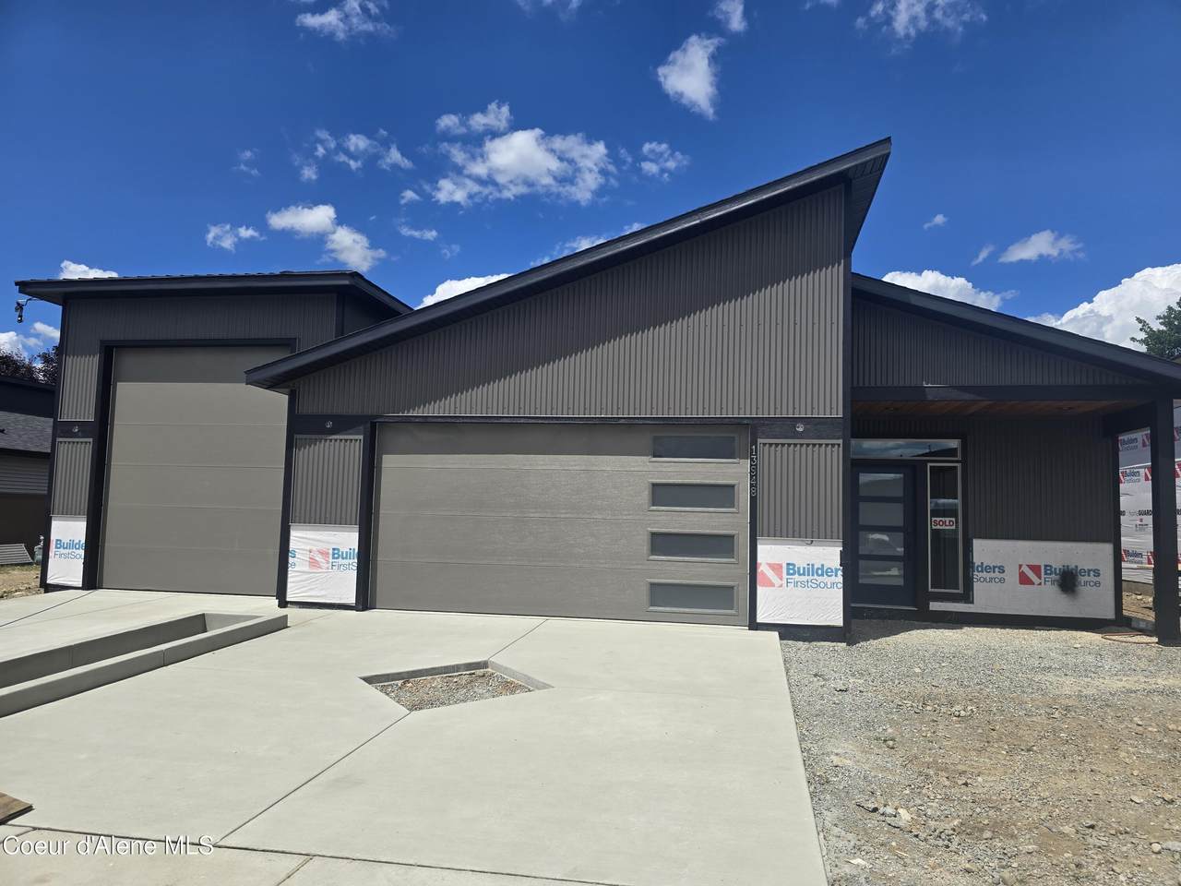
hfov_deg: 73.9
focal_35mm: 23
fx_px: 785
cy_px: 443
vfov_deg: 58.9
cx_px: 590
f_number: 1.7
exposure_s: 1/1179
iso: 12
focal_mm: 6.3
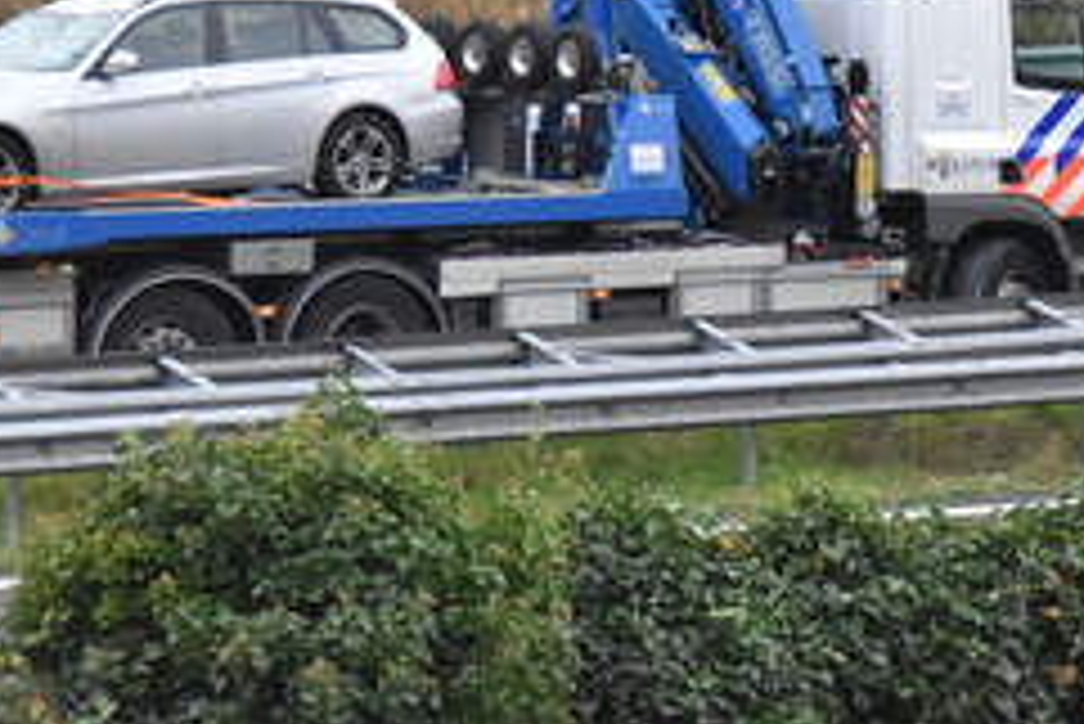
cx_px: 1023
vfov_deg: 3.0
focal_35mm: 454
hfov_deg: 4.5
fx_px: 13678
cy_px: 45
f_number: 7.1
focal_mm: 122
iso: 2500
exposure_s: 1/640
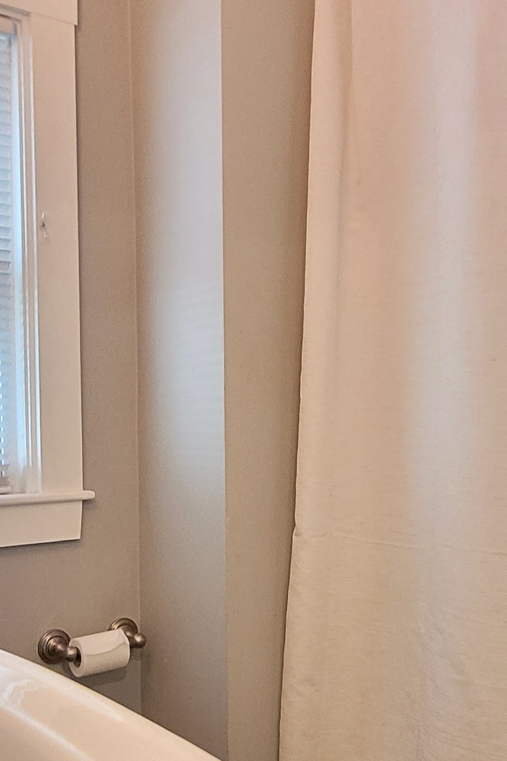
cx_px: 258
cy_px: 464
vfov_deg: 48.1
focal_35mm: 40
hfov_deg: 33.4
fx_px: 845
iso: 400
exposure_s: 1/30
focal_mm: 1.74
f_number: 2.2
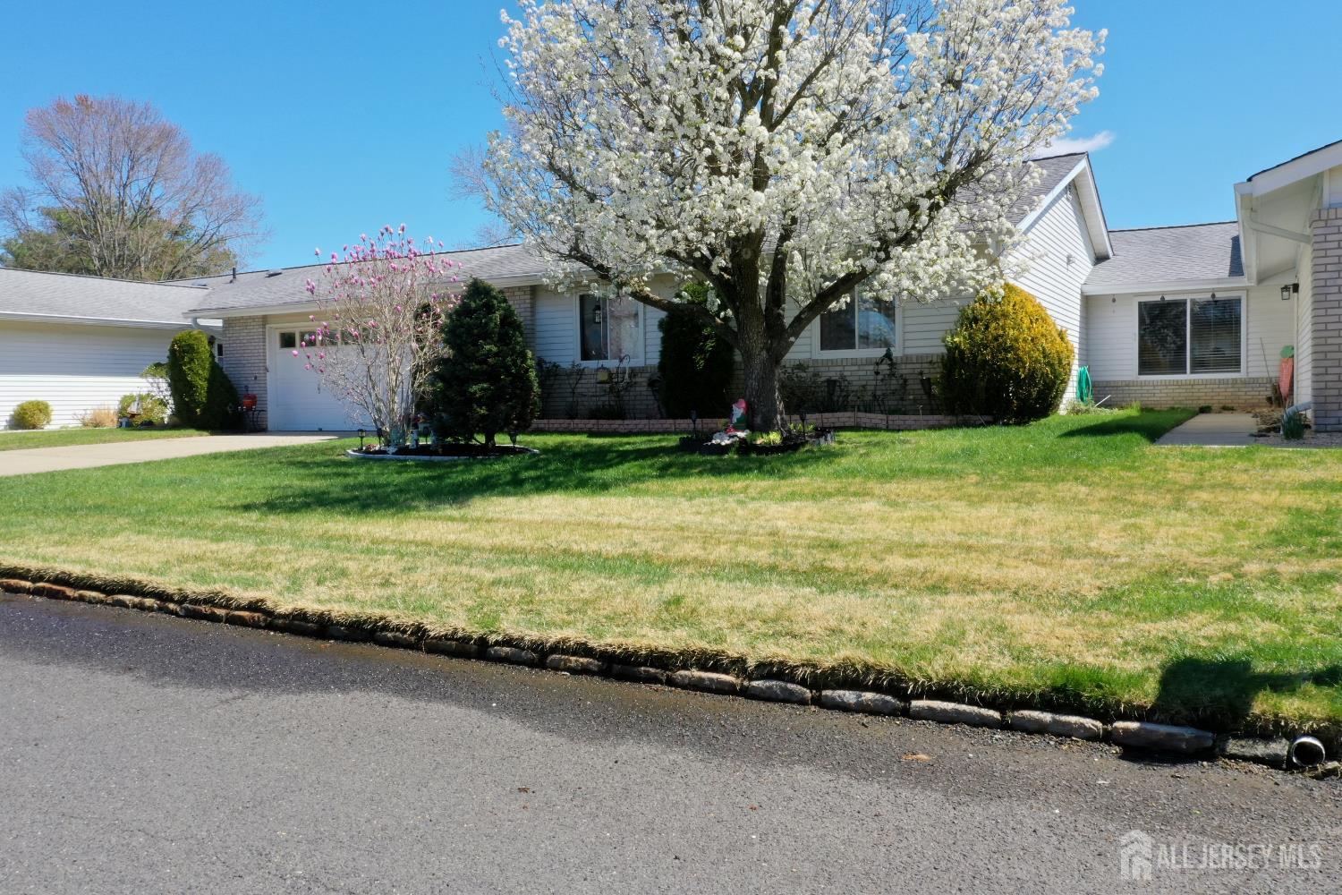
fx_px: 1044
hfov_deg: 65.5
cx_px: 671
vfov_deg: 46.4
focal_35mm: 28
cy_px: 448
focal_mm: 10.26
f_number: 11
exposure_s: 1/80
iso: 100
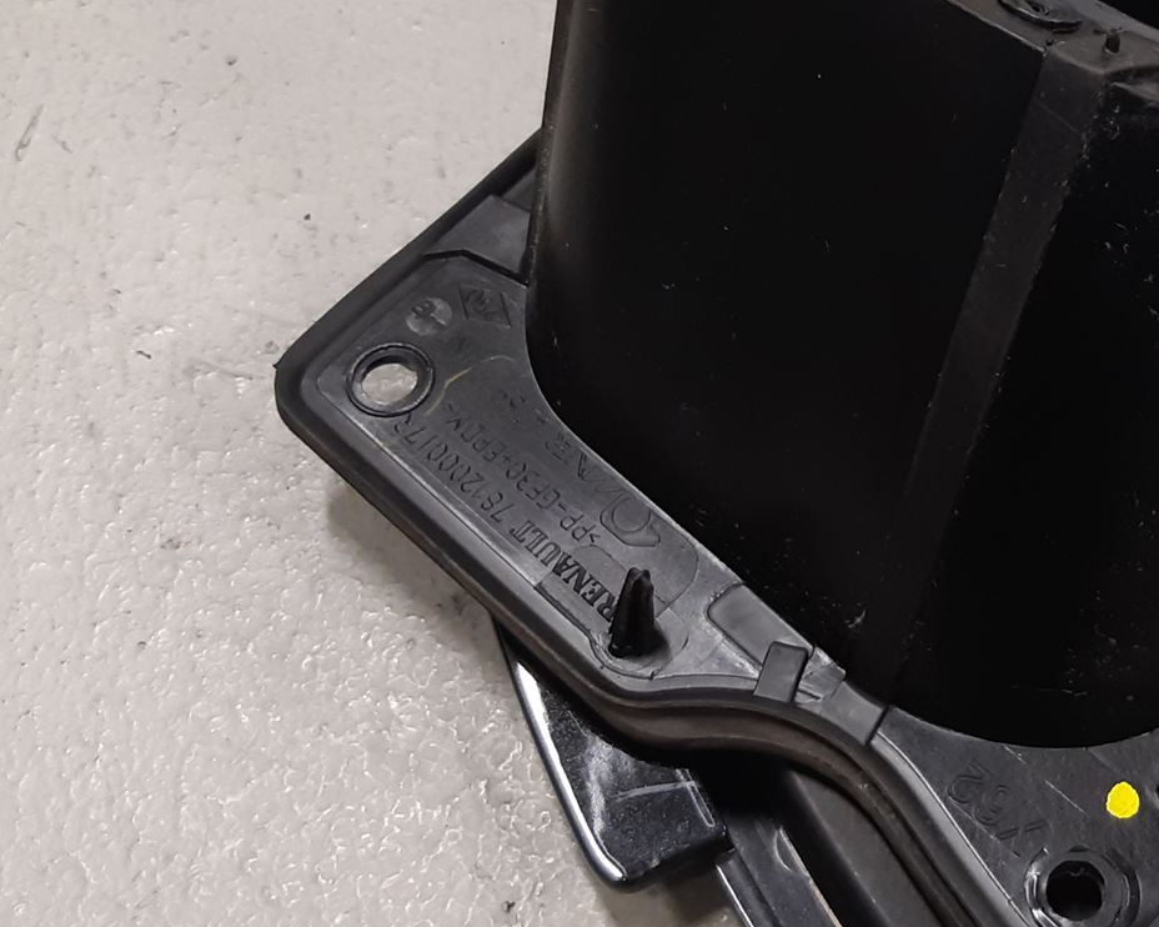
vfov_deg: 27.1
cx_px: 970
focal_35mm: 56
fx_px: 1921
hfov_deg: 32.4
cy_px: 421
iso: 125
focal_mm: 3.93
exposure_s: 1/50
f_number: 1.7
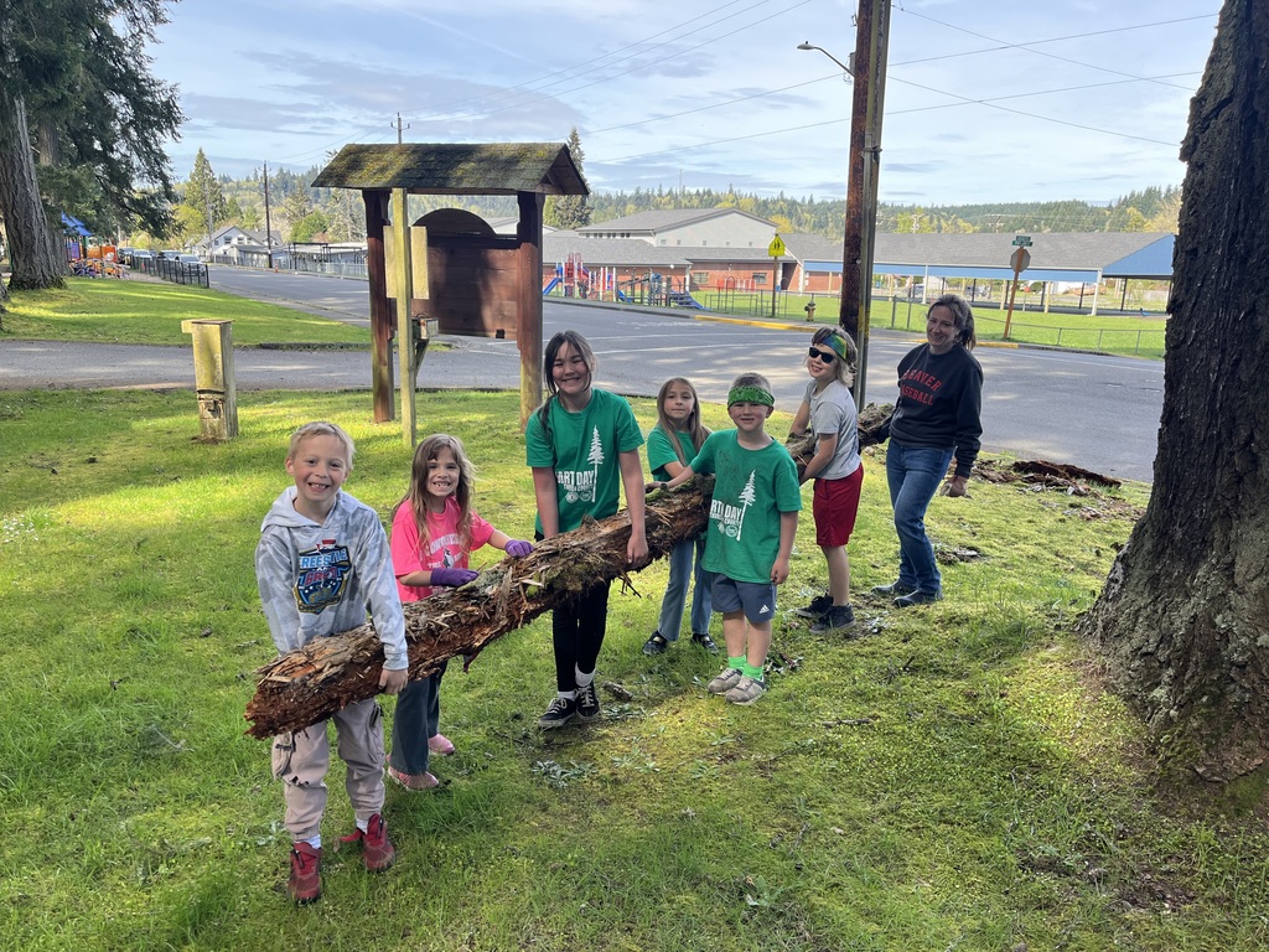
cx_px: 634
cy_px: 476
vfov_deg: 53.1
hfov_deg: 67.3
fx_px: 953
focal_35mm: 26
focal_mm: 5.1
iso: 50
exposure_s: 1/484
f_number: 1.6
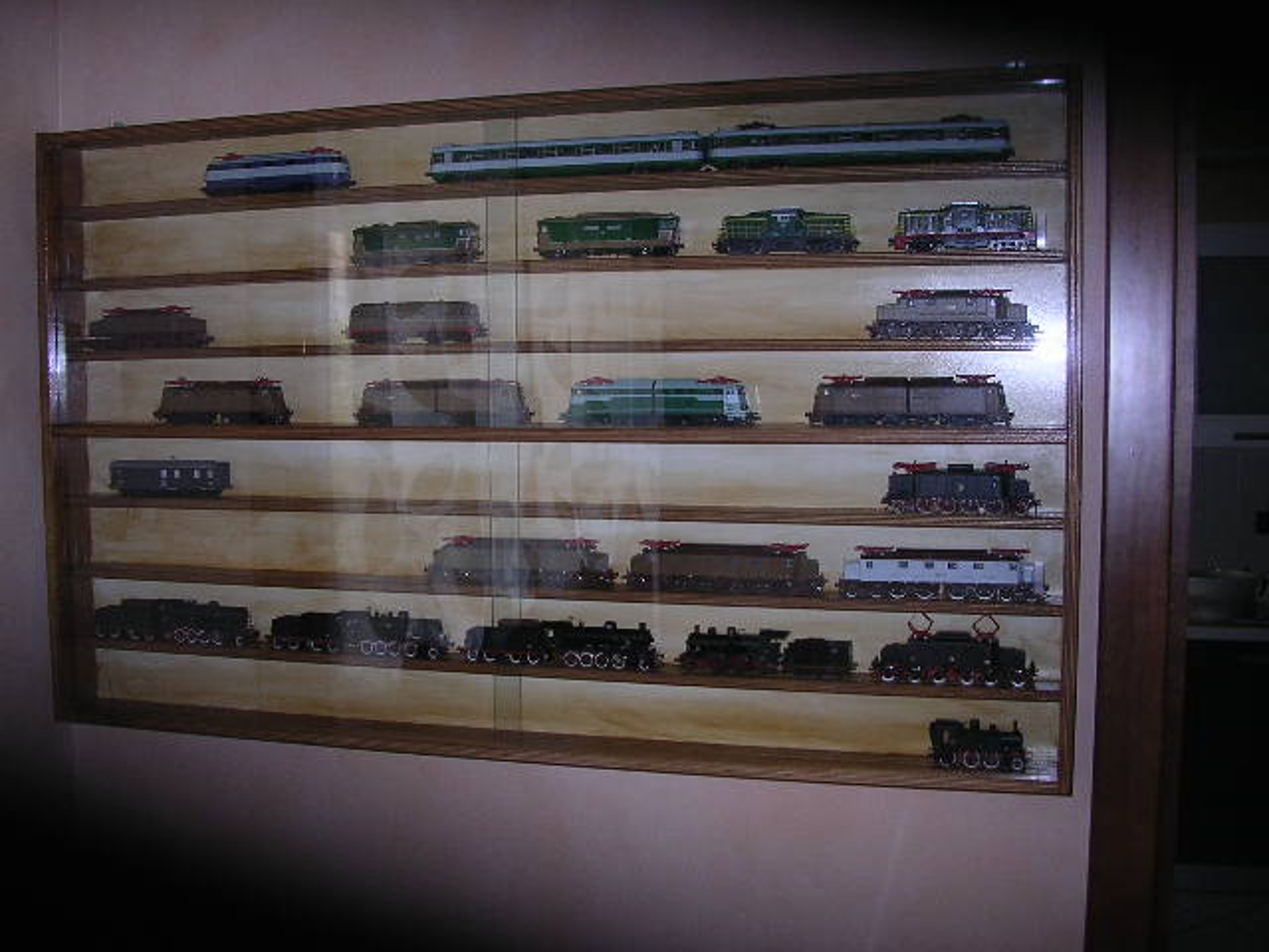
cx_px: 634
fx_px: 1393
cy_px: 476
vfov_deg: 37.7
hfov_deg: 49.0
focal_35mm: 38
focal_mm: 5.8
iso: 100
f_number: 2.8
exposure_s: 1/60.1
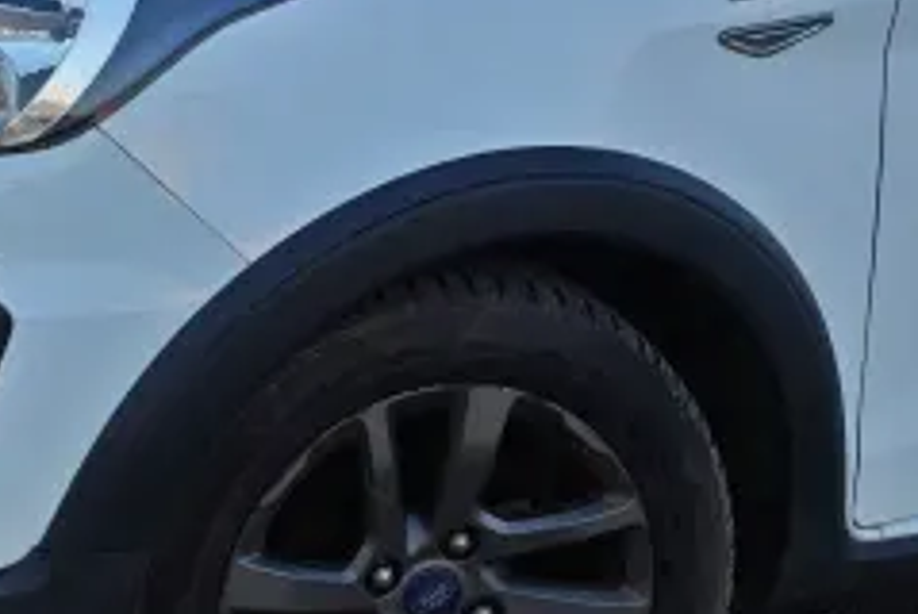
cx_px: 388
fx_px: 2911
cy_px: -8
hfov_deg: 17.9
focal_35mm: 114
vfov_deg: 11.9
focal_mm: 8.72
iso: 50
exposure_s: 1/436
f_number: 2
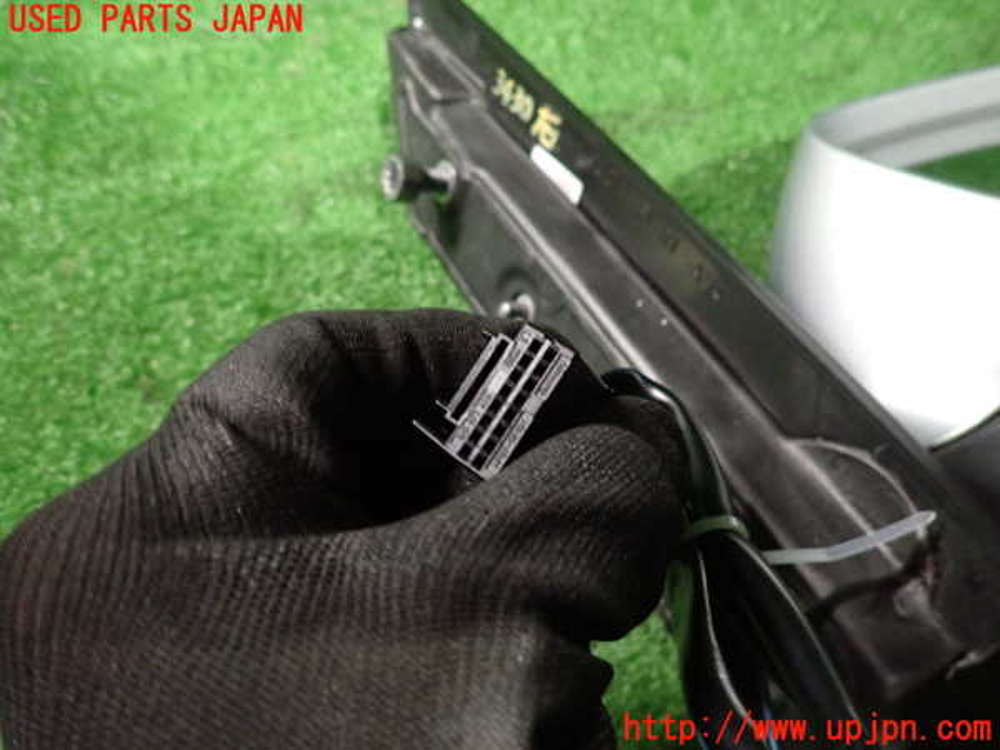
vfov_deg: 54.9
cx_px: 500
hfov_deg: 69.4
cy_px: 375
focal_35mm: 25
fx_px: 722
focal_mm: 4.5
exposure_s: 1/30
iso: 640
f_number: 2
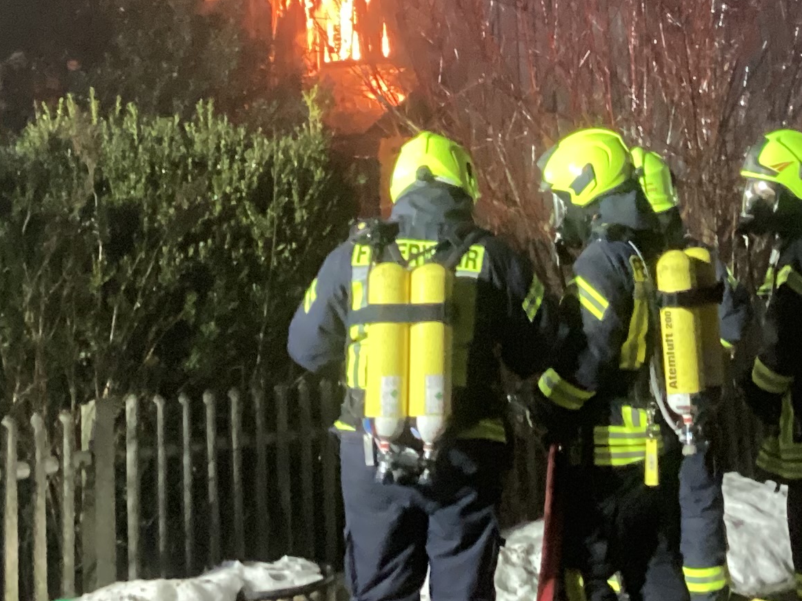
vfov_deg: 16.5
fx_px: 2015
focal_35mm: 87
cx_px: 536
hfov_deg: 22.4
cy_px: -32
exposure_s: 1/24
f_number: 2.4
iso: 640
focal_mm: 3.3
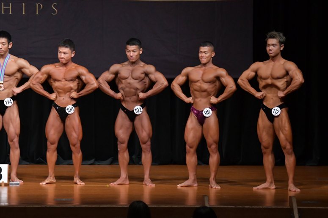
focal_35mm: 225
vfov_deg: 6.1
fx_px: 2049
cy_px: 109
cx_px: 164
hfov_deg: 9.2
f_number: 5.6
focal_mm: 150
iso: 4000
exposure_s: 1/400
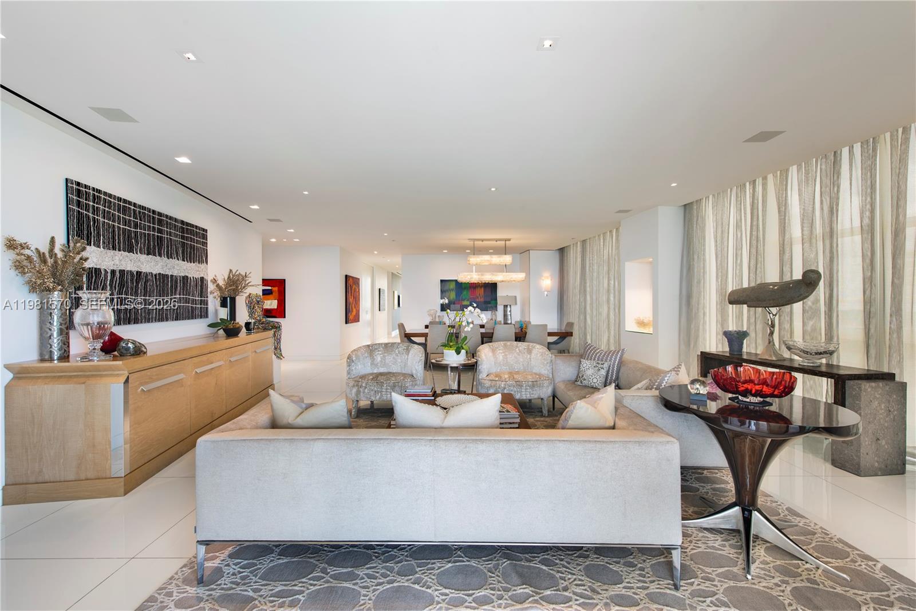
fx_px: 356
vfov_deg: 81.2
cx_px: 458
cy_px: 306
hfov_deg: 104.2
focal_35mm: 14
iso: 100
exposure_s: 1/10
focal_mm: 14
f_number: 9
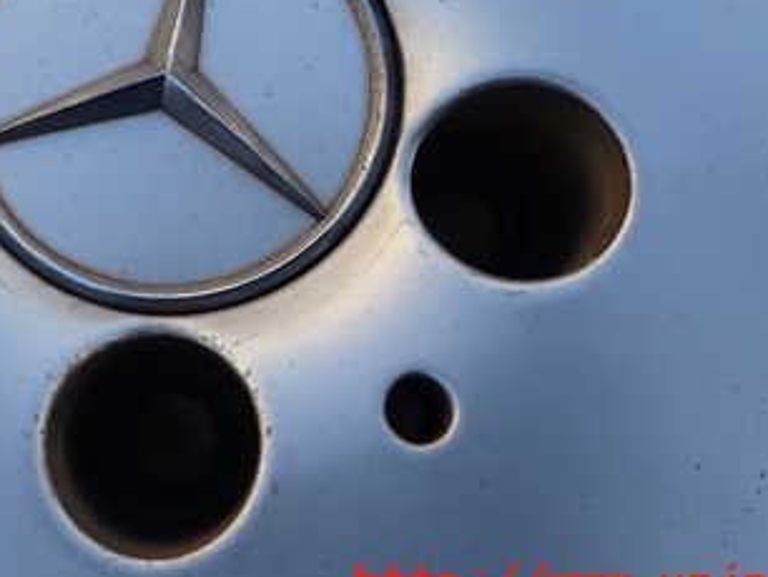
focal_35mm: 49
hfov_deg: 37.7
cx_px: 168
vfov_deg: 28.5
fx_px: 1088
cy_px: 55
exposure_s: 1/500
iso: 100
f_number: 2.8
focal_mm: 4.5
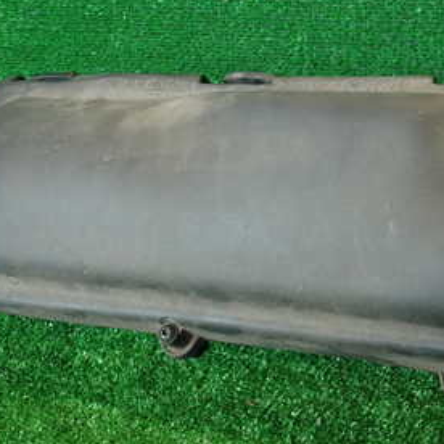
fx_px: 697
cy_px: 265
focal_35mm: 48
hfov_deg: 34.2
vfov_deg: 35.2
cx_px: 360
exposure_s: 1/60
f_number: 2
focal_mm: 4.5
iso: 160
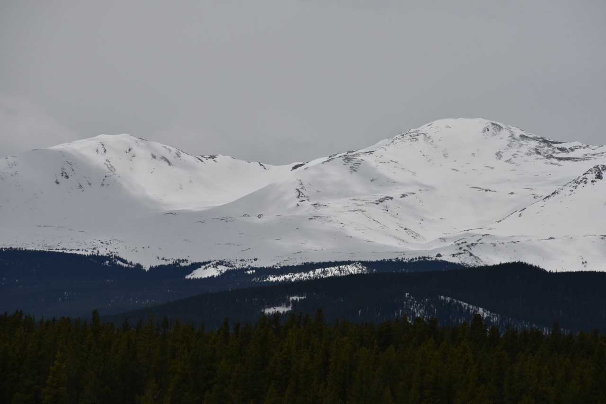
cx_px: 303
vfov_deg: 4.6
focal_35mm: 300
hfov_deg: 6.9
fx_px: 5051
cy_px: 202
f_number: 14
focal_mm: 300
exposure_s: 1/800
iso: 100
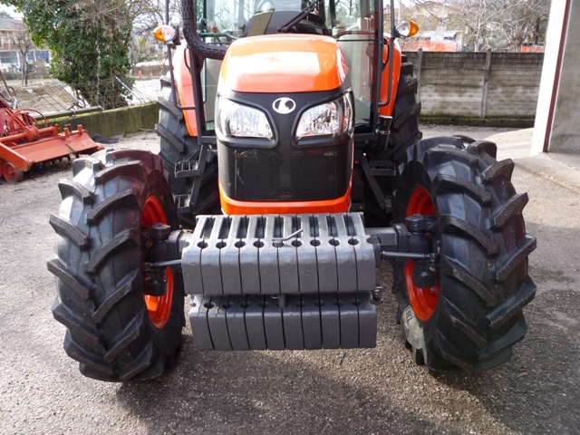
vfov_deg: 46.8
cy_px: 218
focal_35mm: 30
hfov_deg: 60.0
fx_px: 503
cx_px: 290
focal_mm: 5.2
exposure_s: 1/60
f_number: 3.3
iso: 100
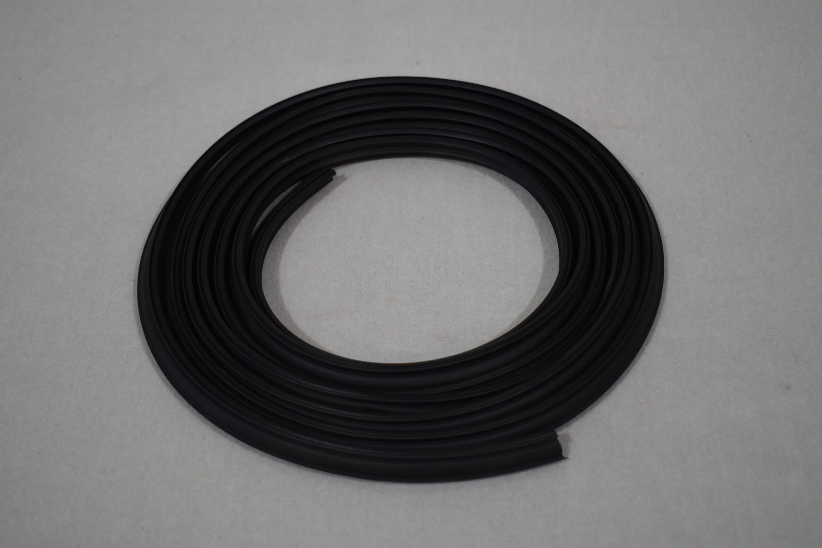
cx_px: 411
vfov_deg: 25.1
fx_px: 1233
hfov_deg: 36.9
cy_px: 274
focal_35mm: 54
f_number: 4.8
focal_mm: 36
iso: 720
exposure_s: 1/250
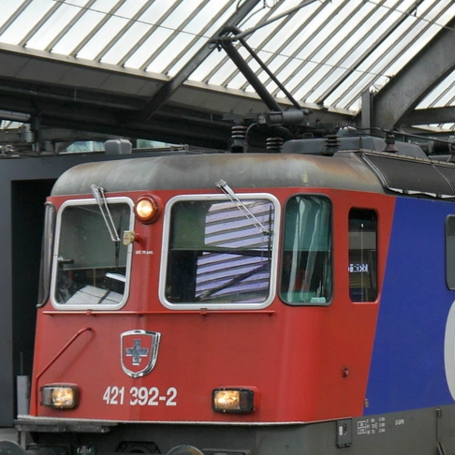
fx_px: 1130
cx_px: 301
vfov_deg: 22.7
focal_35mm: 76
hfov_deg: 22.7
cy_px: 282
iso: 160
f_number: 4.1
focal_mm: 19
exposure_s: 1/60
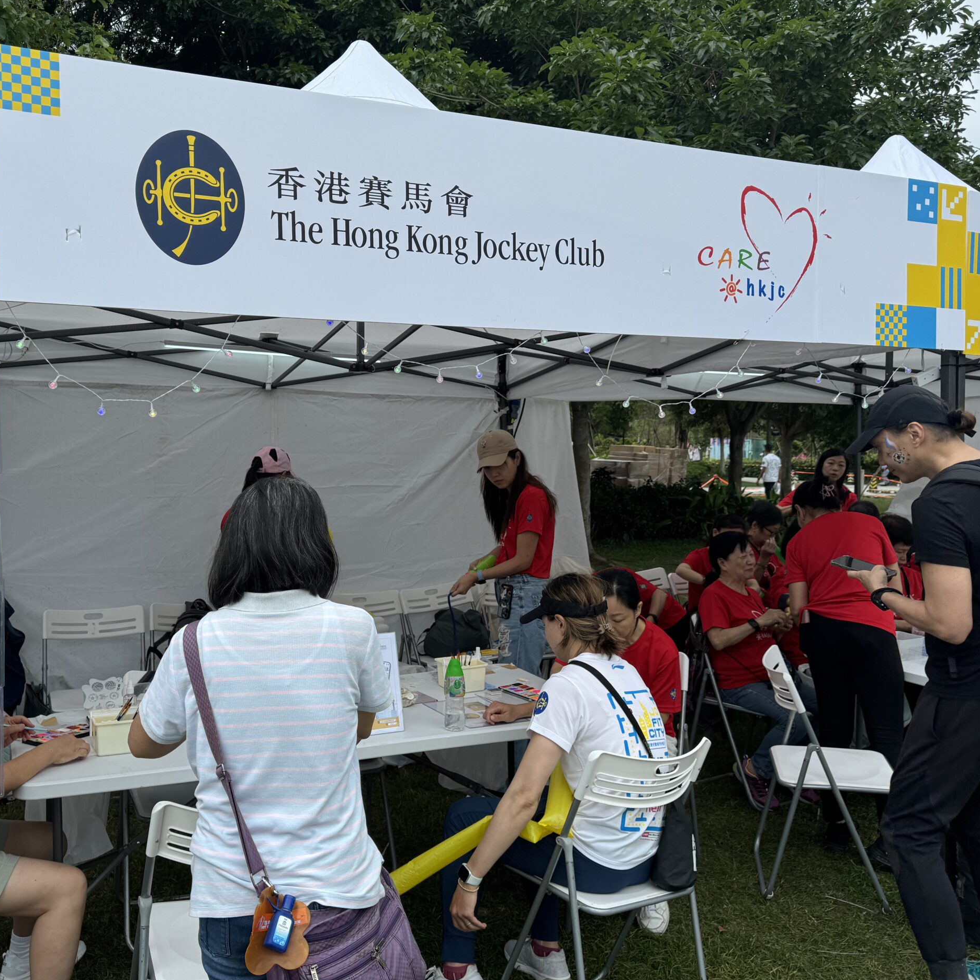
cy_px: 481
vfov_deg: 55.6
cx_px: 388
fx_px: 929
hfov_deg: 55.2
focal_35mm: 29
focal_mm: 6.76
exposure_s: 1/2959
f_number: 1.78
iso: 80
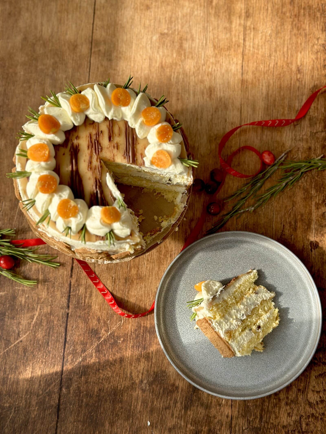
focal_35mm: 48
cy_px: 217
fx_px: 603
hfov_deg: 30.3
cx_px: 163
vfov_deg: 39.7
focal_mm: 6.86
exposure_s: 1/1085
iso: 80
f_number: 1.78
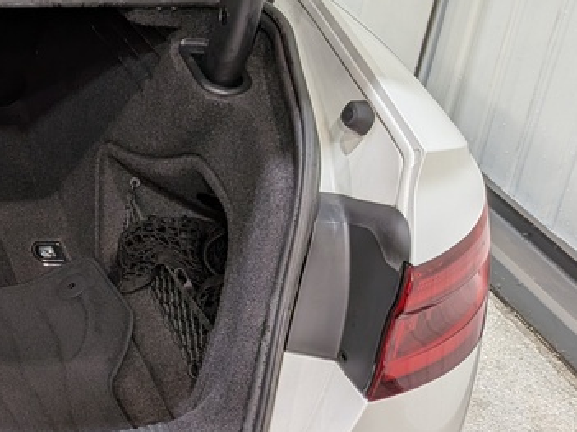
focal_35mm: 70
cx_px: -243
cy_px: 204
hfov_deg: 23.3
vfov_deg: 21.0
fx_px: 1166
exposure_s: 1/33.3
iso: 28
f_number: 1.7
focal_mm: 4.53
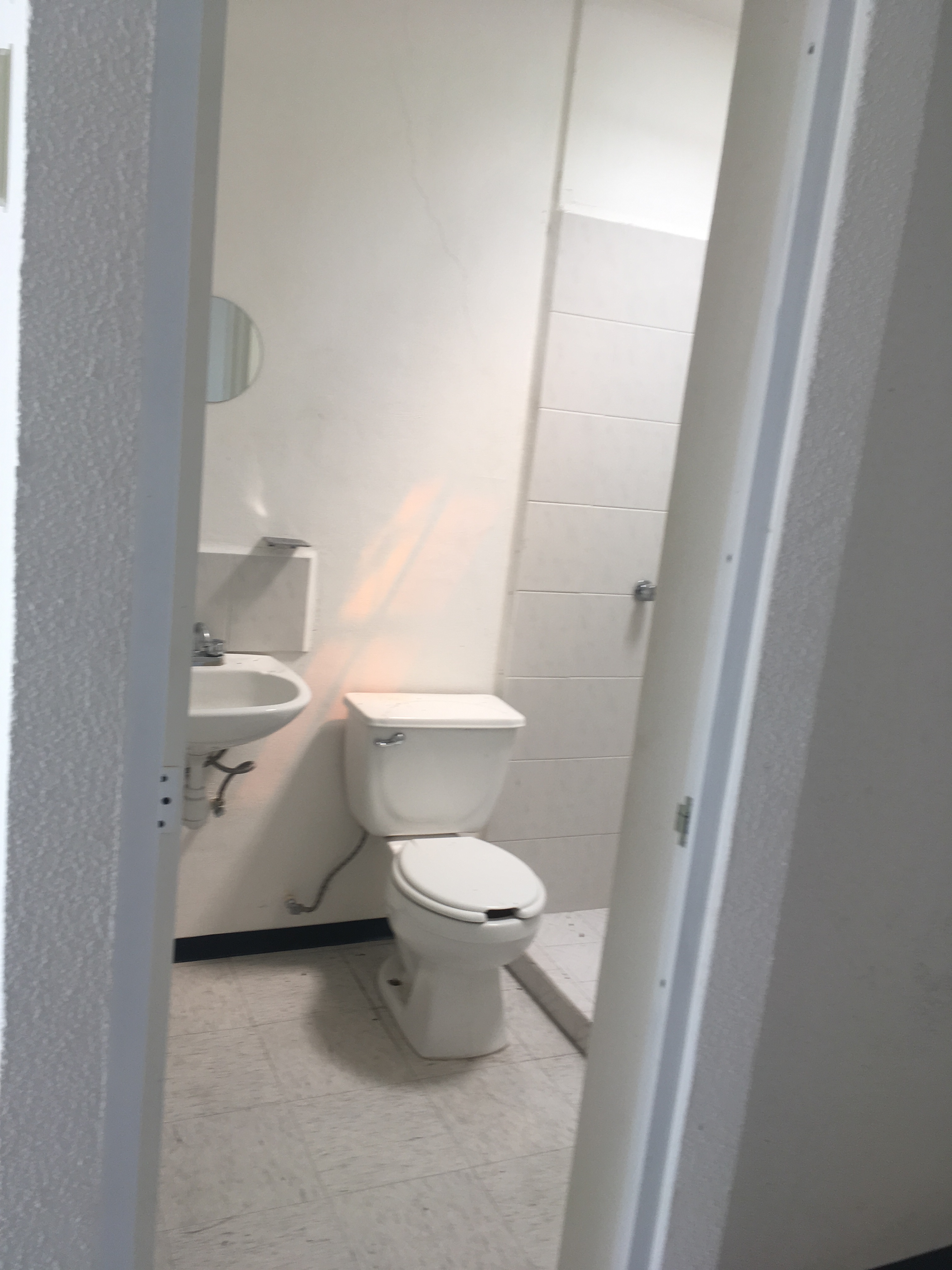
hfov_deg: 48.2
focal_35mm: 29
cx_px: 476
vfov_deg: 61.7
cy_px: 635
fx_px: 1063
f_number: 2.2
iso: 25
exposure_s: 1/60
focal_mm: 4.15
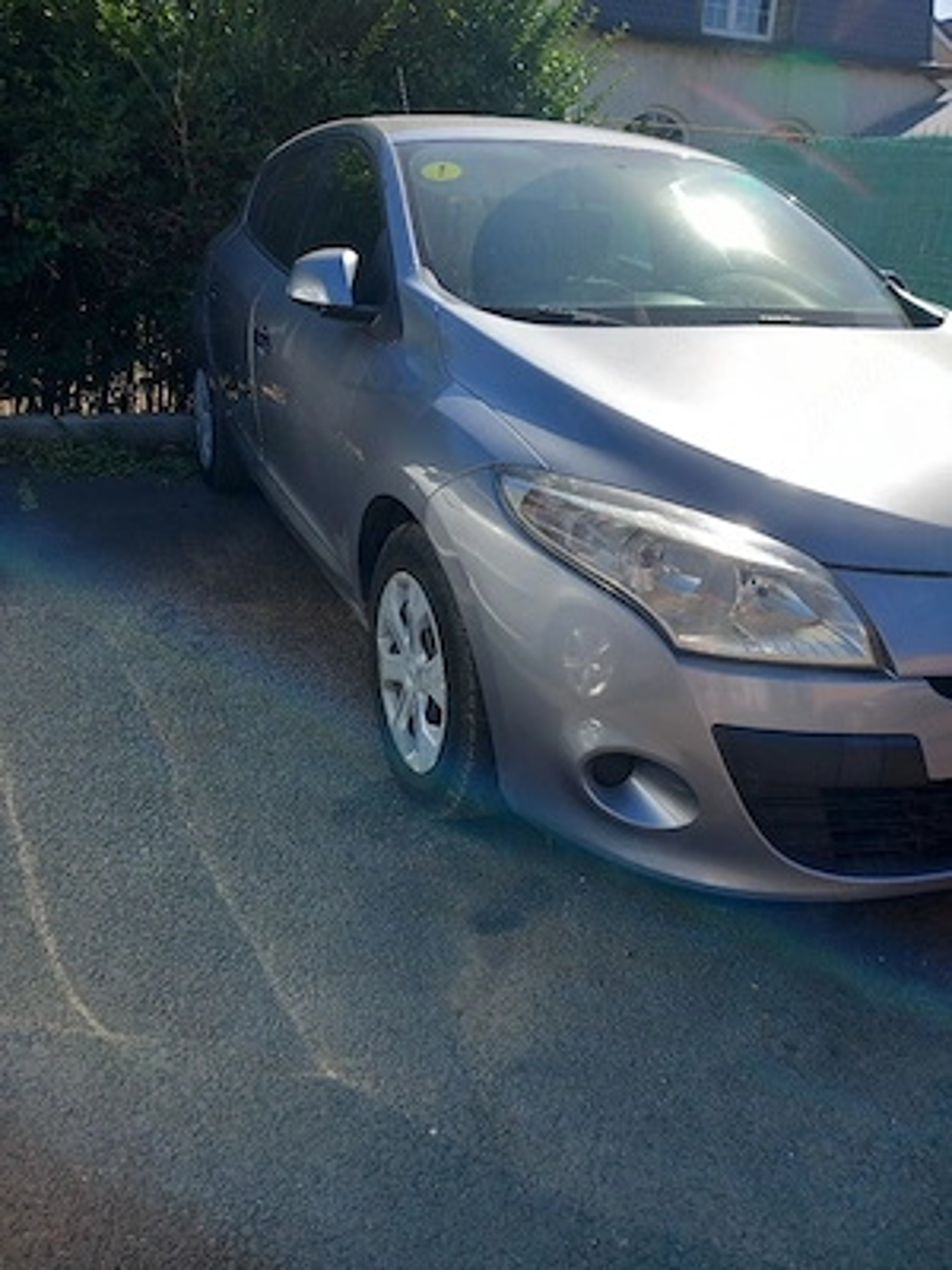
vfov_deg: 65.3
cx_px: 476
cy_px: 635
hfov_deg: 51.4
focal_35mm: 27
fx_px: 990
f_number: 1.8
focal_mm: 4
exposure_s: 1/204
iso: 20
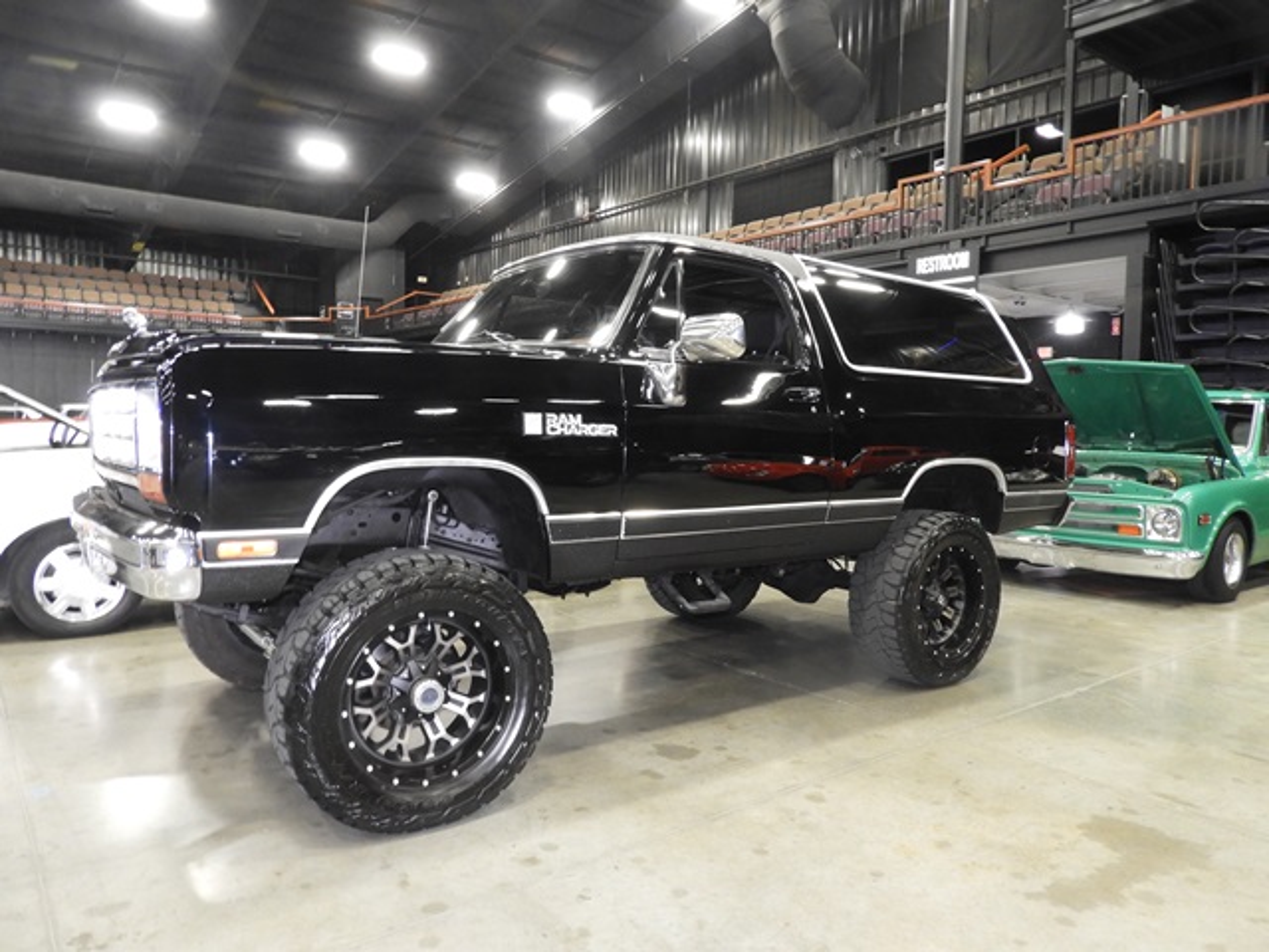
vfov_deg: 56.8
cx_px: 634
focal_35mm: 24
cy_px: 476
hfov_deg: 71.6
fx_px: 880
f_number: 3.3
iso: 400
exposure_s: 1/10
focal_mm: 4.3
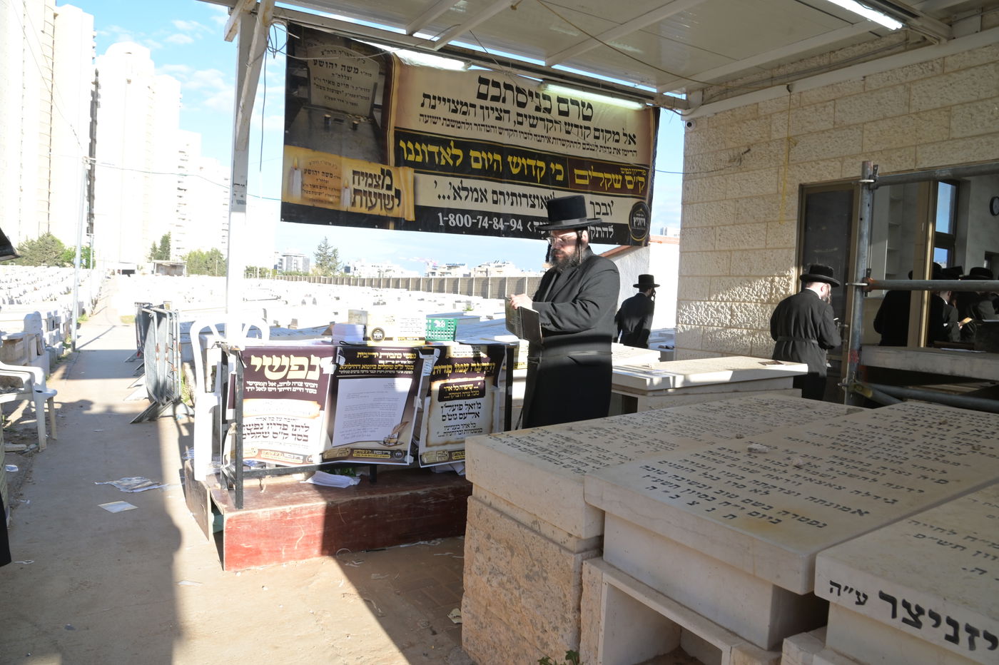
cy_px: 332
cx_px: 500
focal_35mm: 24
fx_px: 666
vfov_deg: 53.1
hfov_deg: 73.8
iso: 800
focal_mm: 24
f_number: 14
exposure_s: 1/200
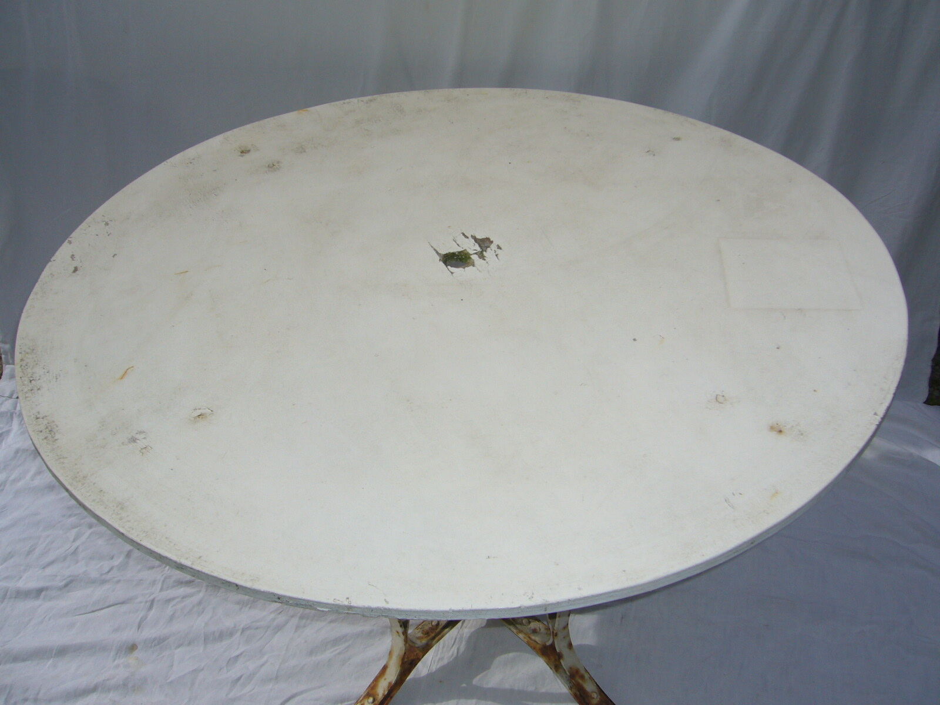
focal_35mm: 35
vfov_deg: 40.7
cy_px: 352
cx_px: 470
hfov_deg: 52.6
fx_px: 950
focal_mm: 5.8
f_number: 5.6
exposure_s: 1/800
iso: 80
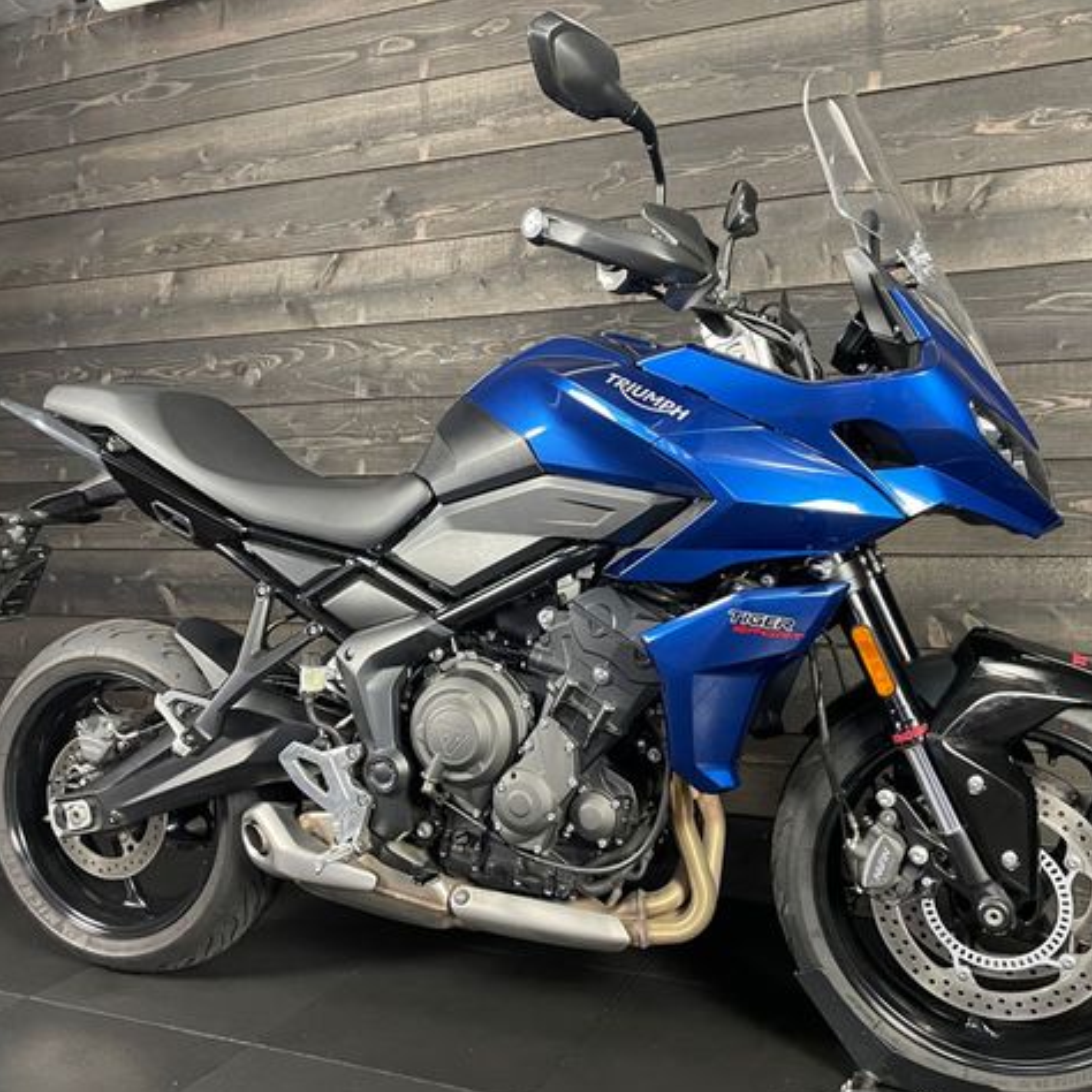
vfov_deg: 52.5
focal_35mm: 31
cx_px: 546
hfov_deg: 52.5
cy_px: 551
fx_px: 1106
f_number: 1.6
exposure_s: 1/33
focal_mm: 4.2
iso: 400
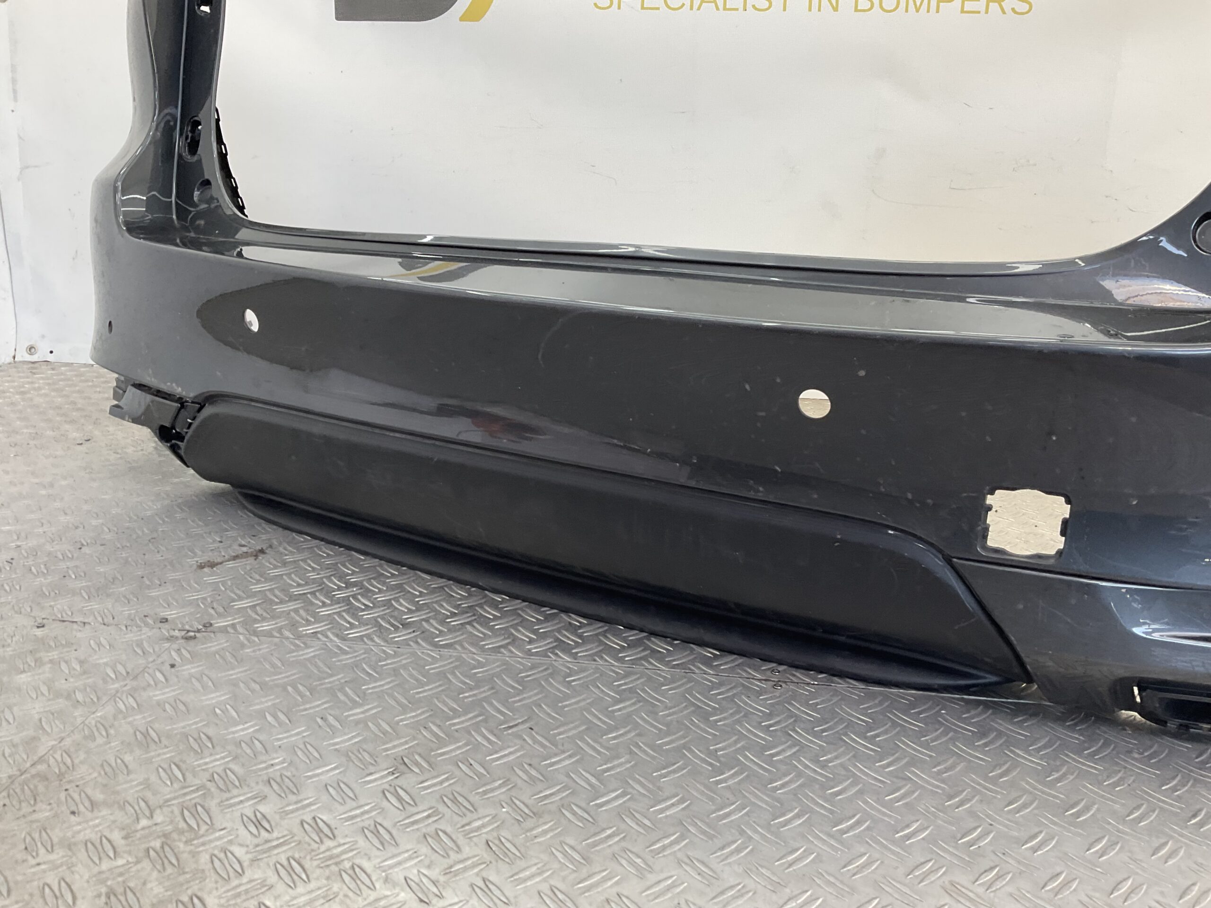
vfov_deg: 48.2
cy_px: 454
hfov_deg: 61.7
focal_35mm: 29
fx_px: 1015
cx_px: 606
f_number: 1.8
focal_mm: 3
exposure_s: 1/120
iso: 25
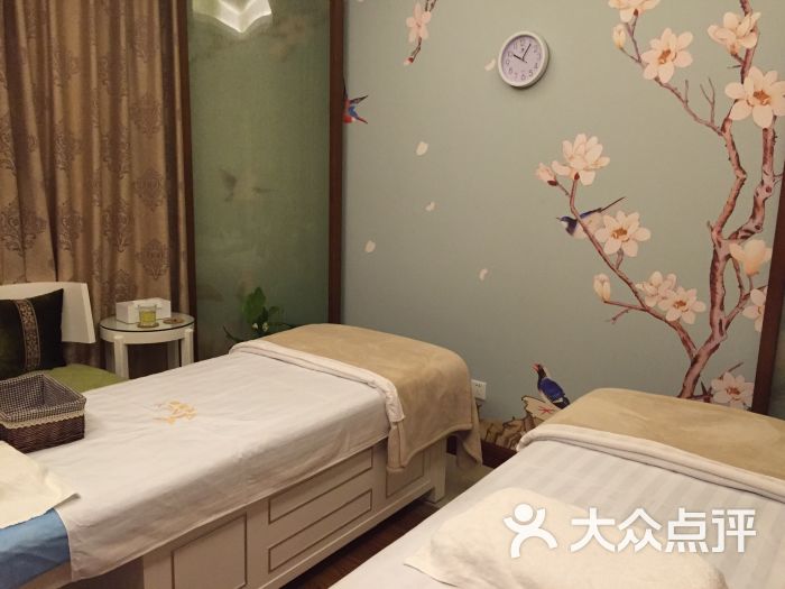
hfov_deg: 61.7
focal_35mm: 29
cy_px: 294
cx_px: 392
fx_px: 658
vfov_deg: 48.2
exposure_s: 1/20
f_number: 2.2
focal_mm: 4.15
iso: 250
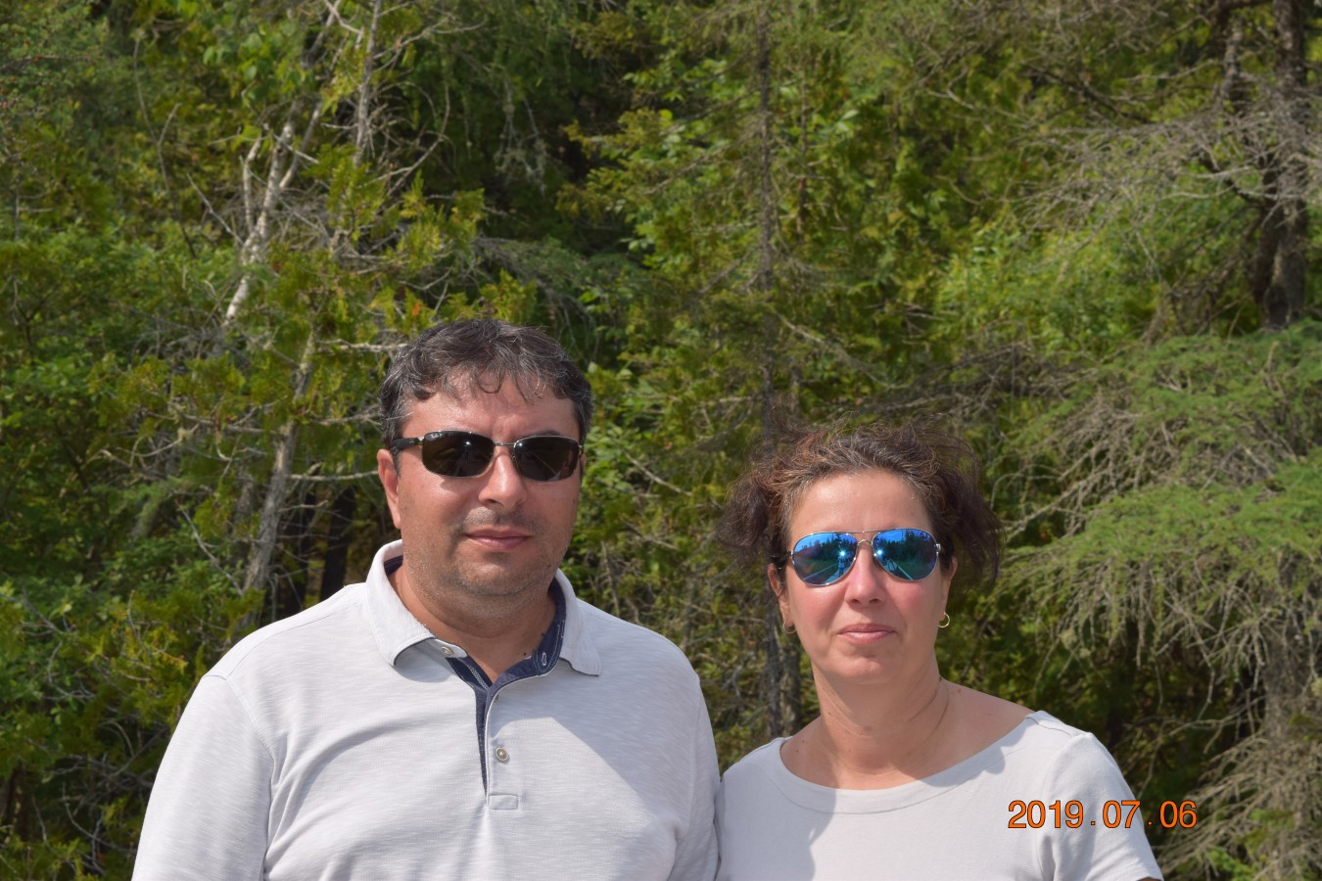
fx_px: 3029
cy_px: 440
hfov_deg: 24.6
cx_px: 661
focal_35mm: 82
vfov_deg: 16.6
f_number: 11
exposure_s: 1/200
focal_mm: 55
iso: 100
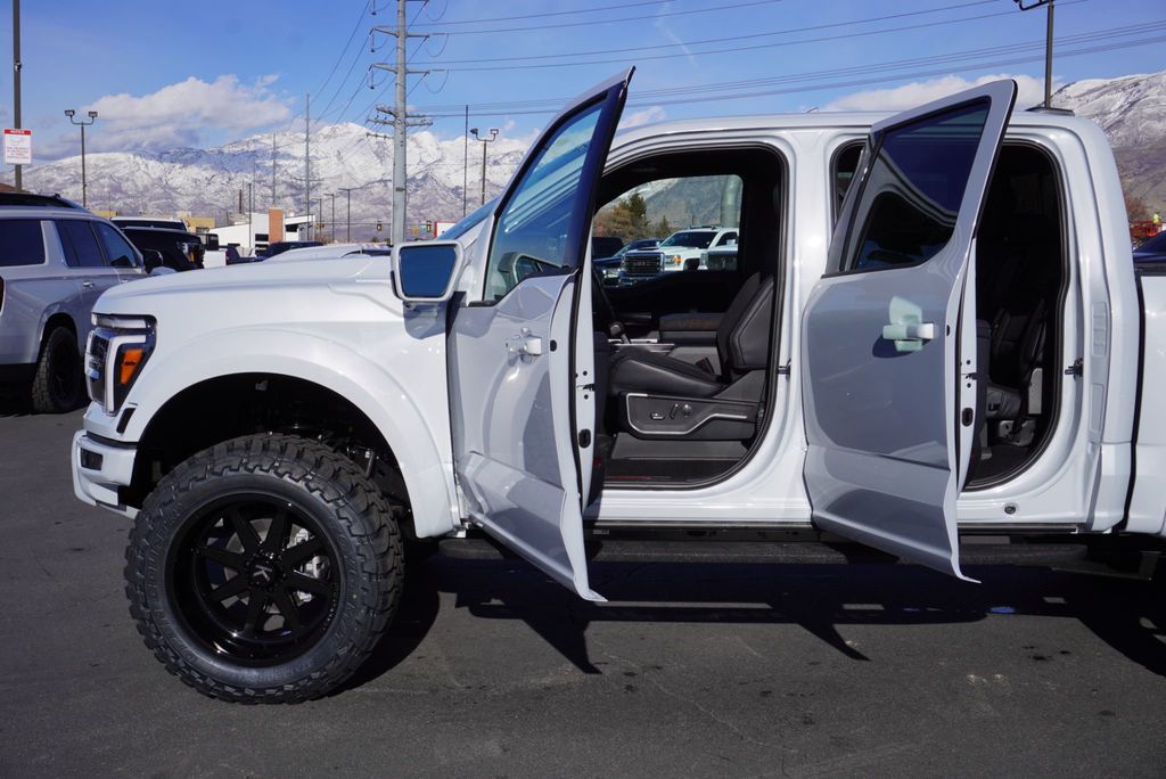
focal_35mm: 39
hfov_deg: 49.5
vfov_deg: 34.3
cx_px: 583
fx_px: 1264
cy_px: 390
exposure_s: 1/320
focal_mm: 26
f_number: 11
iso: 100
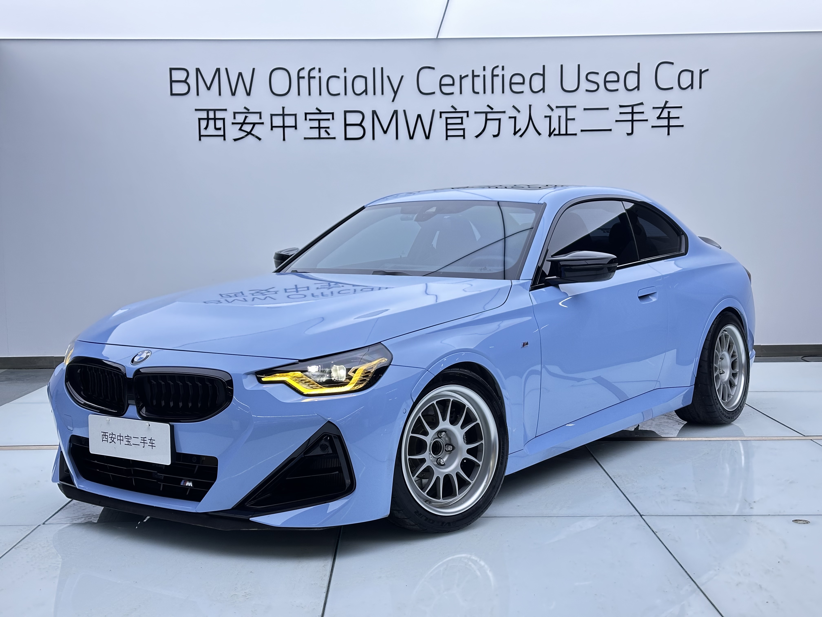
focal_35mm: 48
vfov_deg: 30.3
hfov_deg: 39.7
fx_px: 1140
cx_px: 411
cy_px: 308
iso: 80
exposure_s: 1/98
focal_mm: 6.86
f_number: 1.78
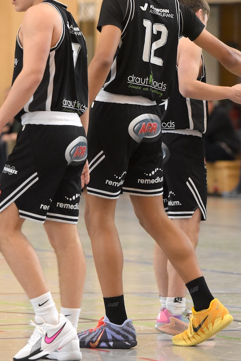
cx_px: 141
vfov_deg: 7.3
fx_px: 2821
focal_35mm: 281
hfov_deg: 4.9
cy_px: 120
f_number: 3.2
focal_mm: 130
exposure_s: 1/1000
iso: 3200
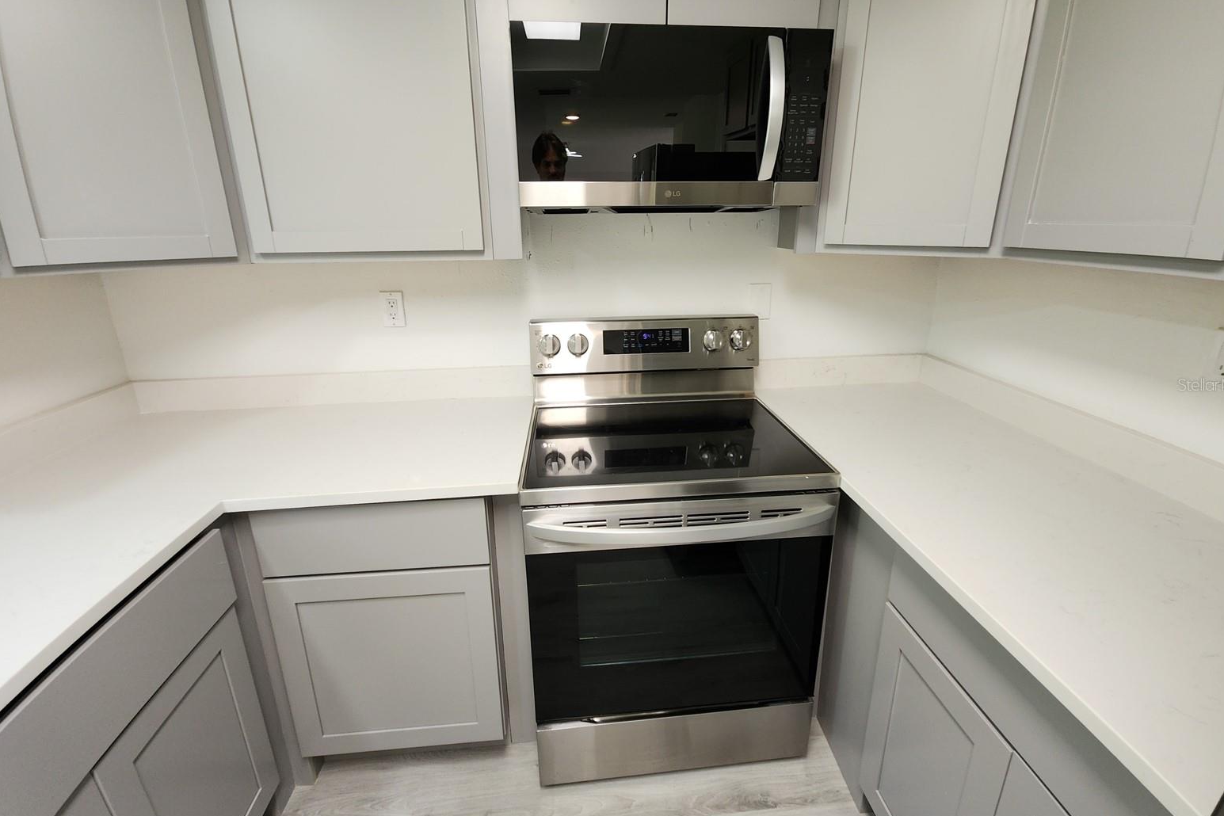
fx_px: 476
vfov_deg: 81.1
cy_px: 384
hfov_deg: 104.3
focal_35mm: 14
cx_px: 619
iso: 160
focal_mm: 2.2
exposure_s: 1/60
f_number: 2.2
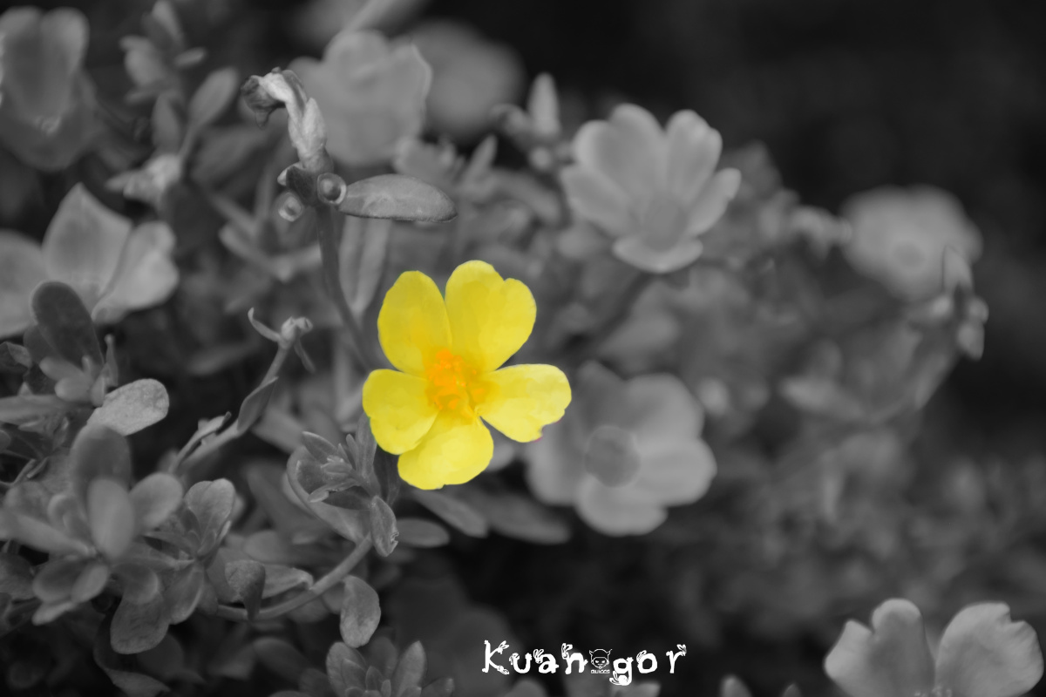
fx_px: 3268
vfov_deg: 12.2
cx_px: 523
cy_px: 348
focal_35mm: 112
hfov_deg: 18.2
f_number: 6.3
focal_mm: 75
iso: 400
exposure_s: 1/125
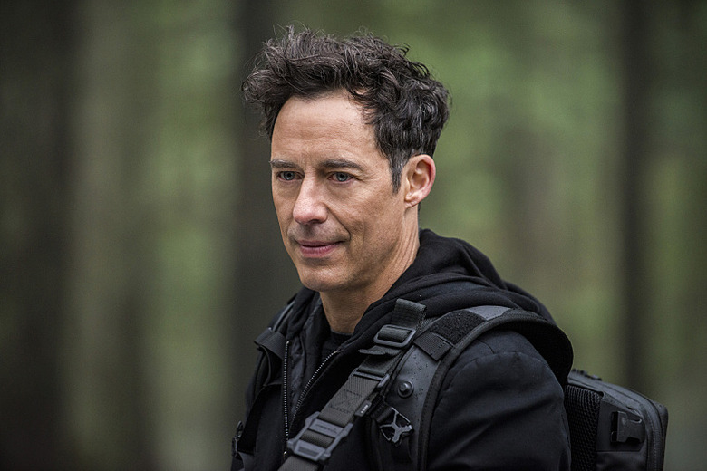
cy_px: 236
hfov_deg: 10.5
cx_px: 354
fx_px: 3829
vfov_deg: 7.0
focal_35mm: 195
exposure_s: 1/125
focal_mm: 195
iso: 1600
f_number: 2.8
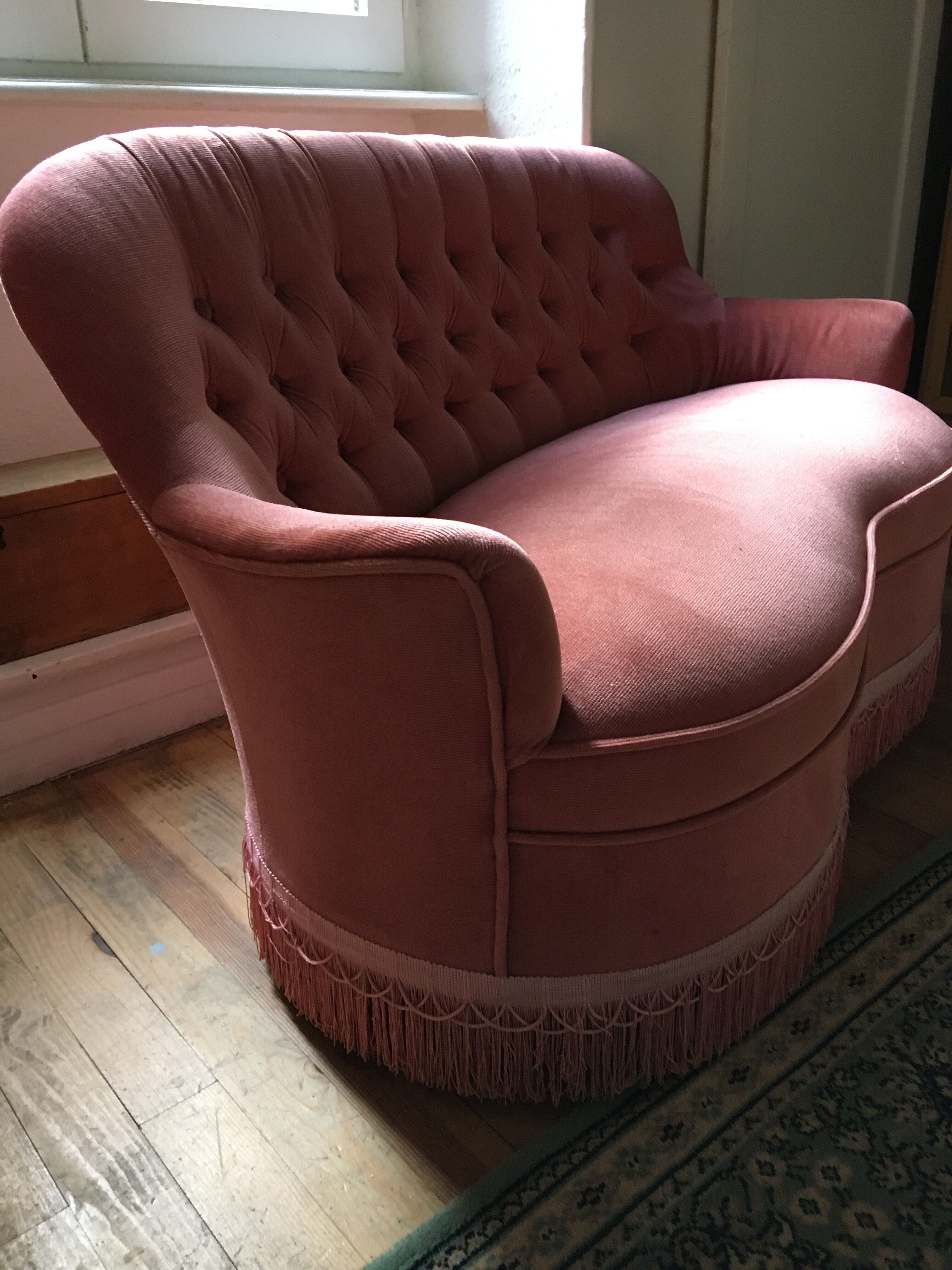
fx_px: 1063
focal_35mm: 29
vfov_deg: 61.7
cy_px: 635
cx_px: 476
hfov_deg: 48.2
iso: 250
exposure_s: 1/33
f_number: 2.2
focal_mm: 4.15
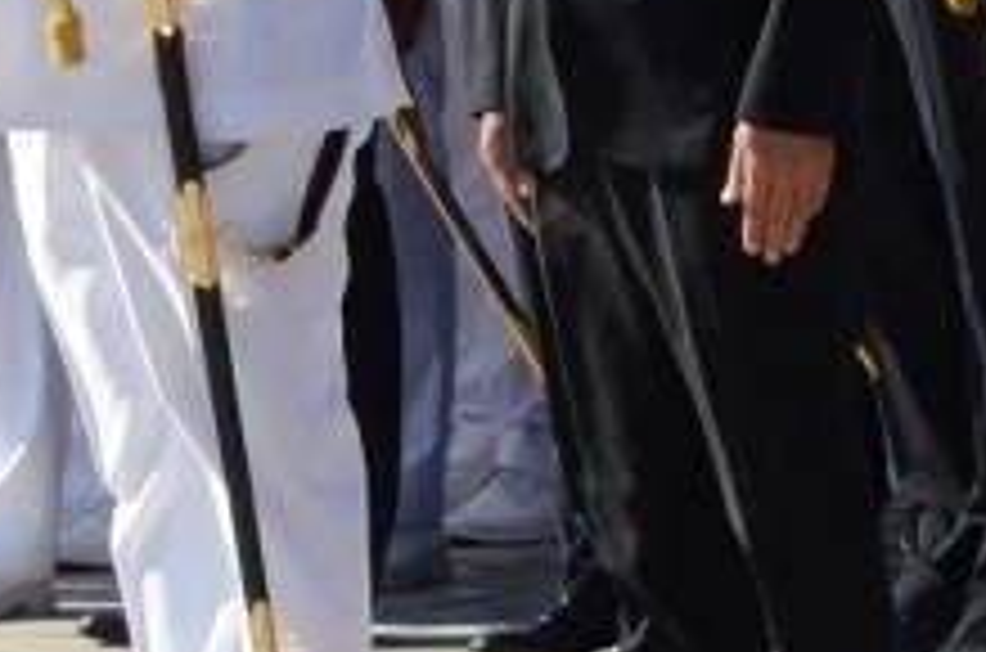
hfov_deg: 3.5
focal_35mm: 597
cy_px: -175
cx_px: 1009
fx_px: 16316
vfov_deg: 2.3
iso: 2000
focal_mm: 68
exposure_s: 1/2000
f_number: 11
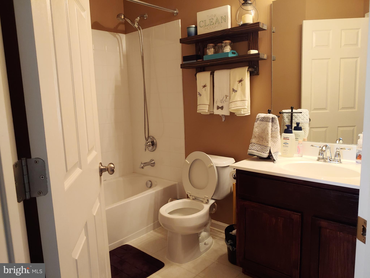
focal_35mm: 25
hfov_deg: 69.4
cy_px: 139
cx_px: 185
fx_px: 267
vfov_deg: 54.9
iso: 200
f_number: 1.5
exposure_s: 1/30
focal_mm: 4.23
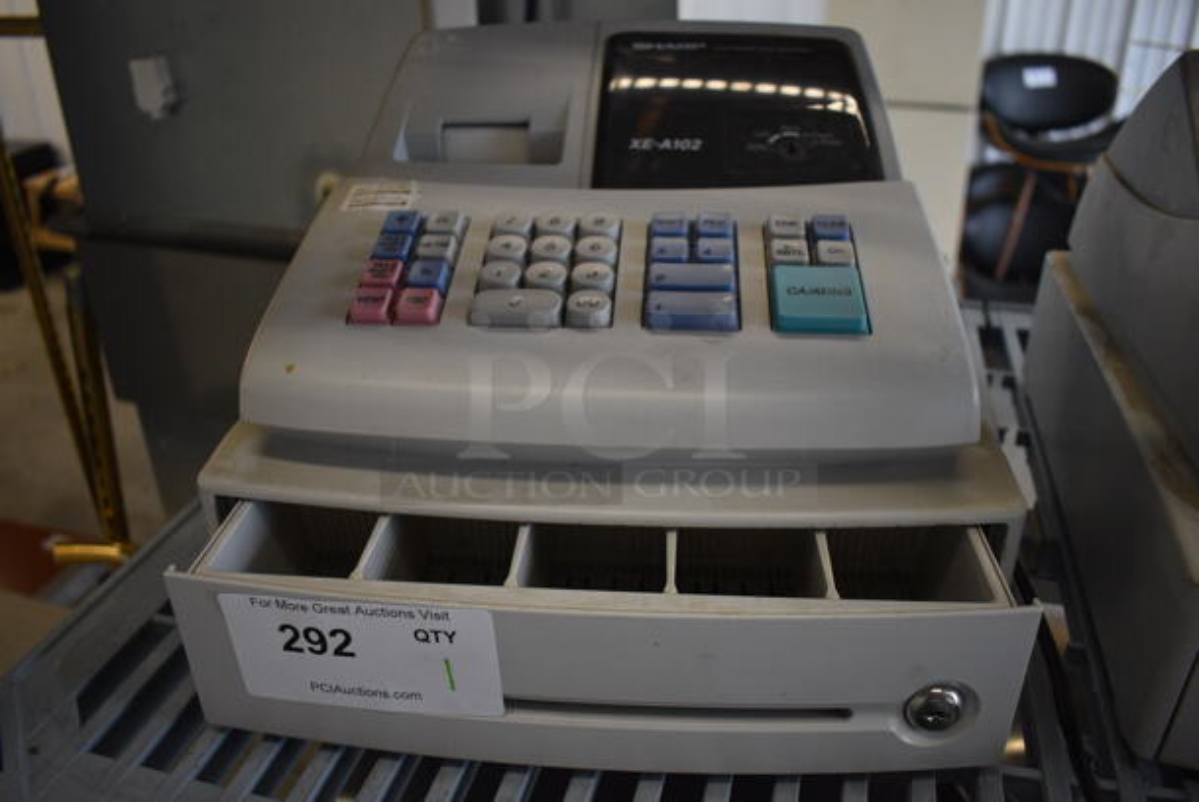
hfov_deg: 61.9
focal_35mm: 30
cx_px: 600
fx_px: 1000
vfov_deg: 43.7
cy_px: 401
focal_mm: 20
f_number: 3.5
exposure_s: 1/125
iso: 800
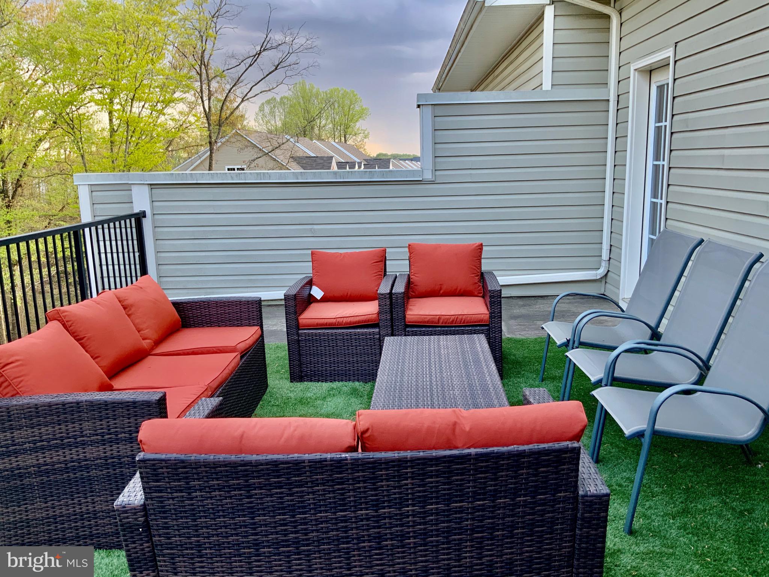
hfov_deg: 61.7
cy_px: 288
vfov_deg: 48.2
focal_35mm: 29
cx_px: 384
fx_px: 644
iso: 40
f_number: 1.8
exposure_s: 1/120
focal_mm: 3
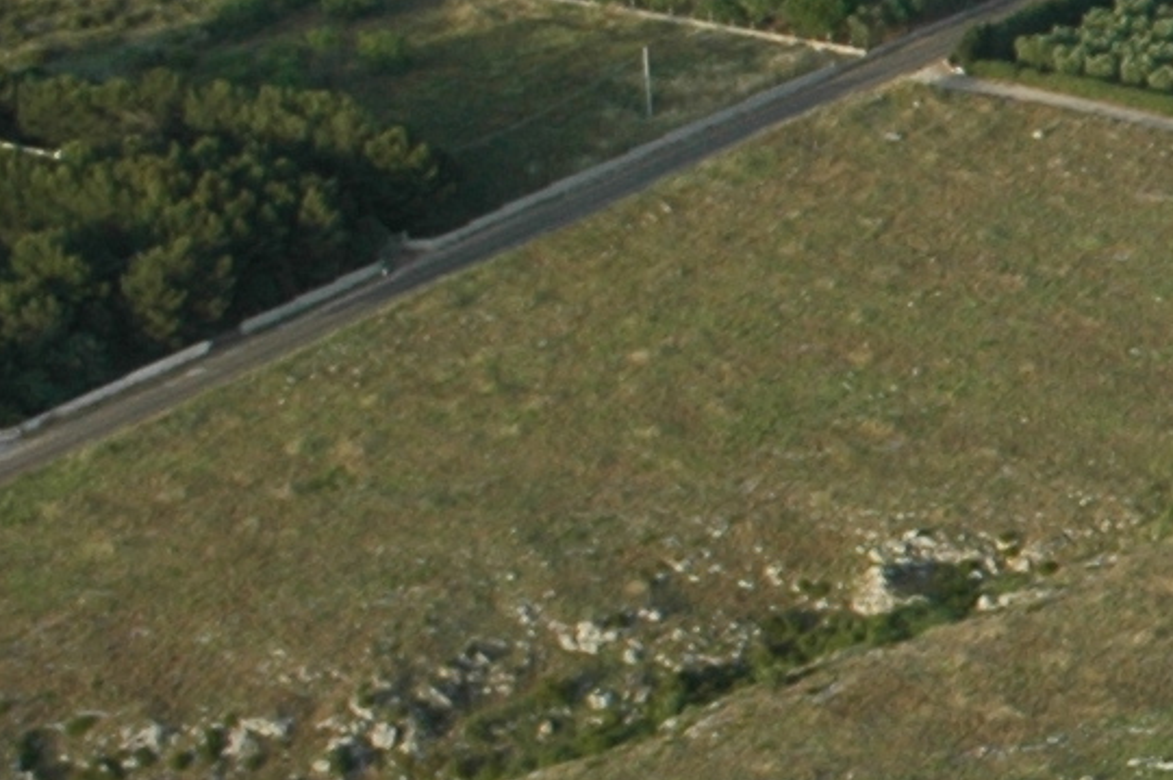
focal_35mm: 226
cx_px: 2659
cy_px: 493
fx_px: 7350
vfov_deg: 6.1
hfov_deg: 8.5
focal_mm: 27
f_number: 7.1
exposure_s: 1/200
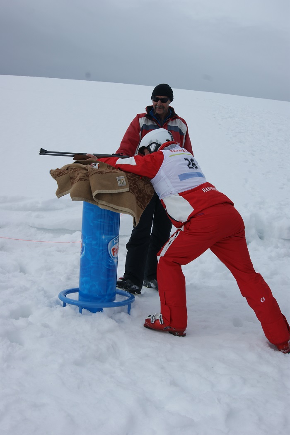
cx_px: 145
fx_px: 508
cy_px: 218
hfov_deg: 31.9
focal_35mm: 42
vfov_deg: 46.4
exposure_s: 1/250
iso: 100
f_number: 11
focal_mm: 28
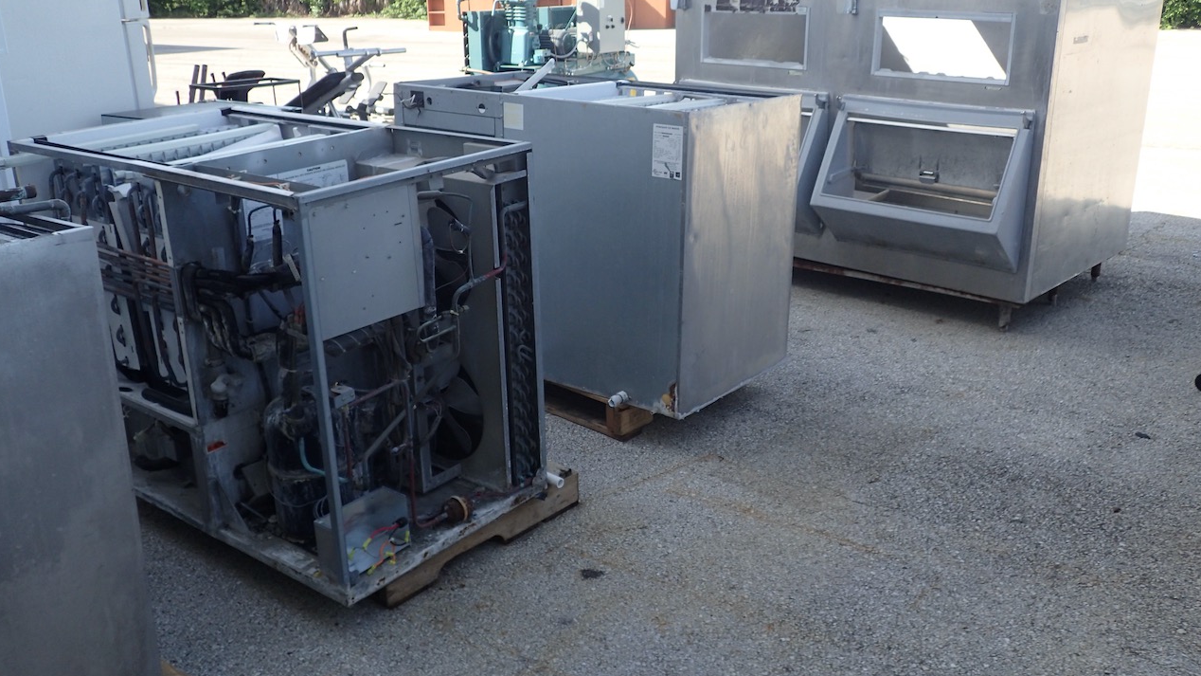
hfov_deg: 59.5
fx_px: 1051
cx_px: 601
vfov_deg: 35.6
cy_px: 326
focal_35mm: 33
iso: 100
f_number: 2.3
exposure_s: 1/640
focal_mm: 5.5
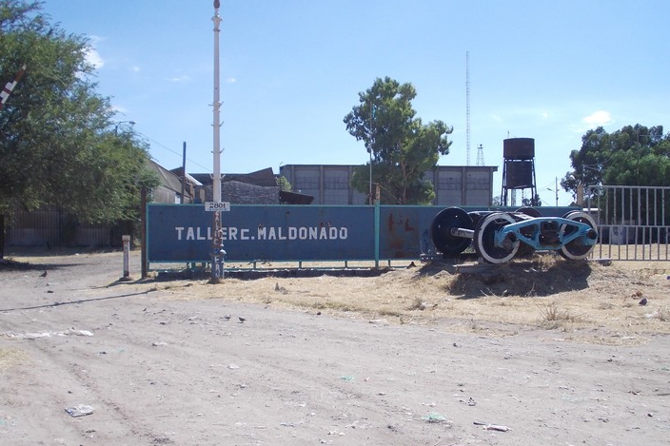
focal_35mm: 43
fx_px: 800
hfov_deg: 45.4
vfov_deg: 31.1
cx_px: 345
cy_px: 253
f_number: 6.2
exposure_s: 1/250
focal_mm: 5.3
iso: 80
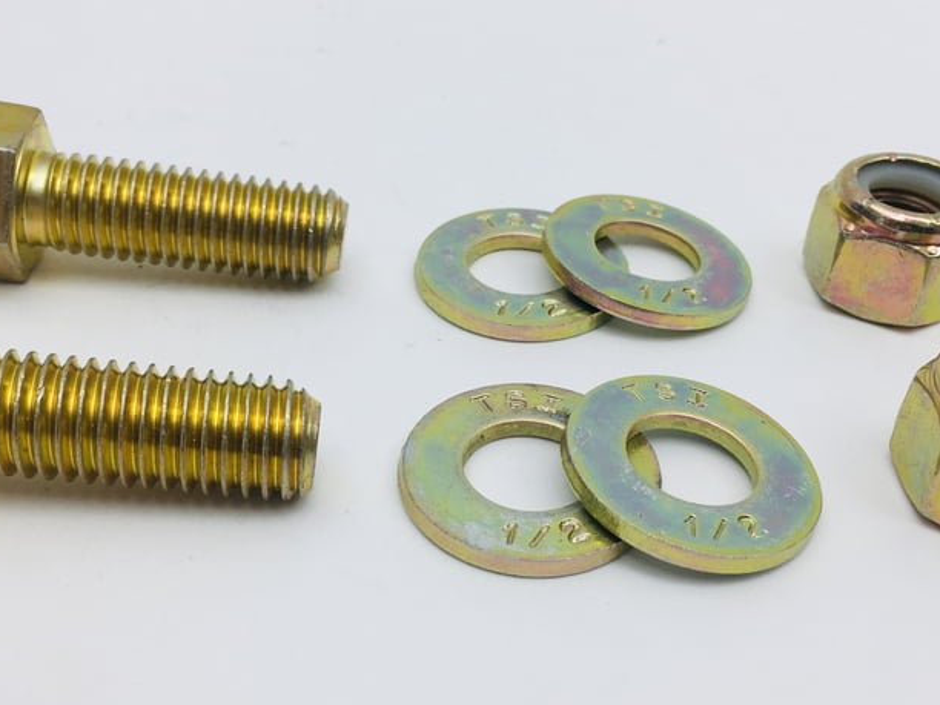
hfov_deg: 42.1
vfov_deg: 32.2
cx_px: 442
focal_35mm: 45
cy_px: 348
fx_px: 1222
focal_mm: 4.15
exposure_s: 1/159
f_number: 2.2
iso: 25
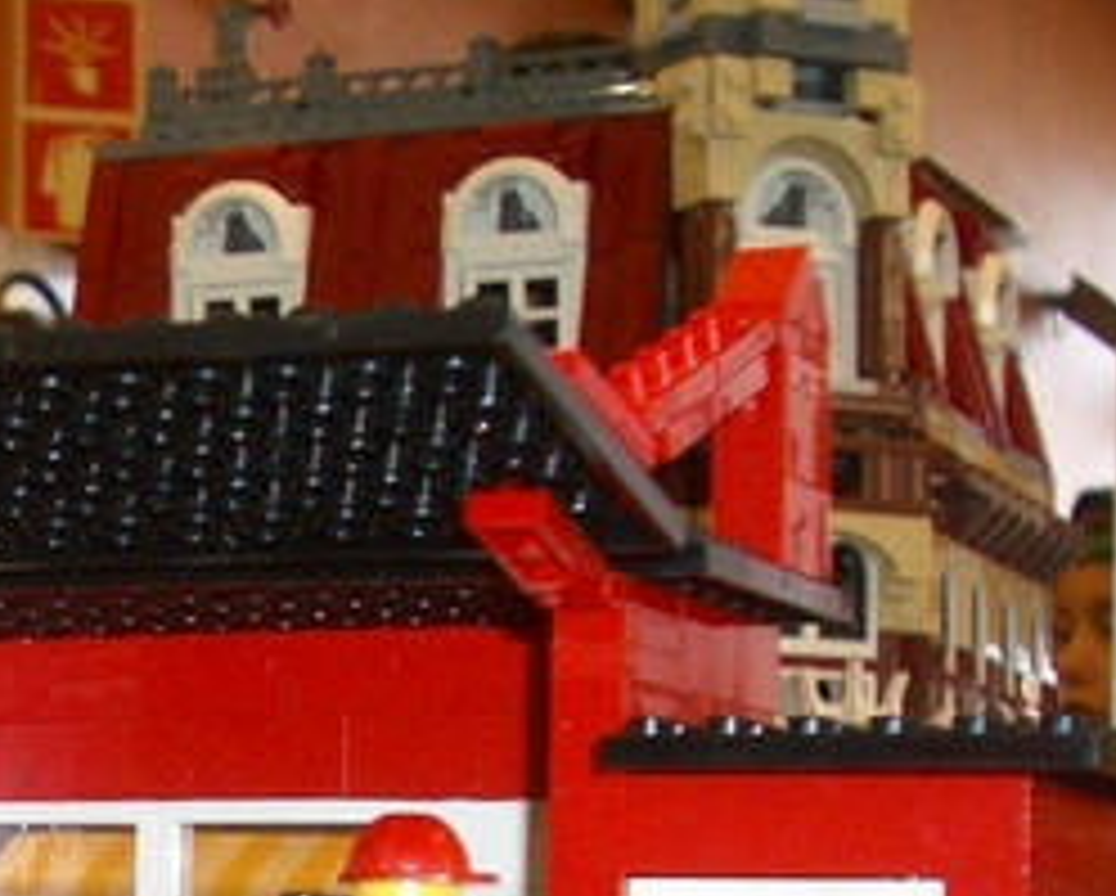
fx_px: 3638
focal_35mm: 110
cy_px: 1094
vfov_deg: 13.6
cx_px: -238
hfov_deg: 16.7
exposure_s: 1/60
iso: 100
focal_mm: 5.8
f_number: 2.6
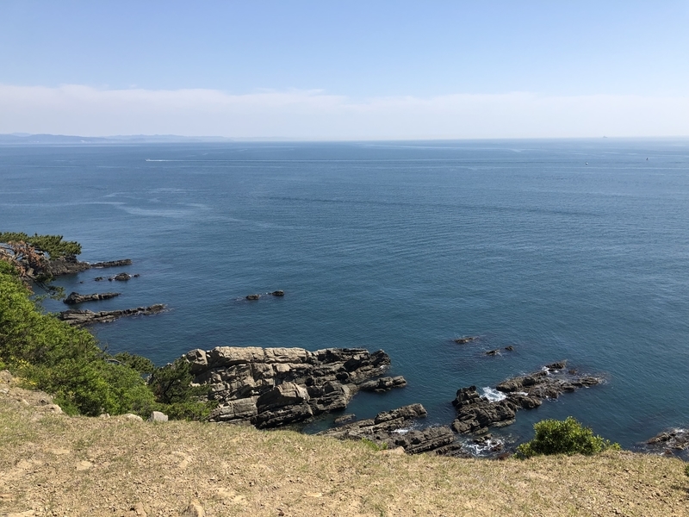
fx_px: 557
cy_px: 258
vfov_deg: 49.7
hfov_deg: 63.4
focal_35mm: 28
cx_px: 344
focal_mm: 3.99
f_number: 1.8
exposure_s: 1/2183
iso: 20
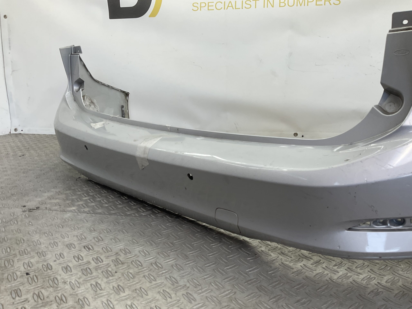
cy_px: 154
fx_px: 345
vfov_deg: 48.2
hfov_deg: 61.7
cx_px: 206
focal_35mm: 29
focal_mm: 3
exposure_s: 1/123
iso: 16
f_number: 1.8
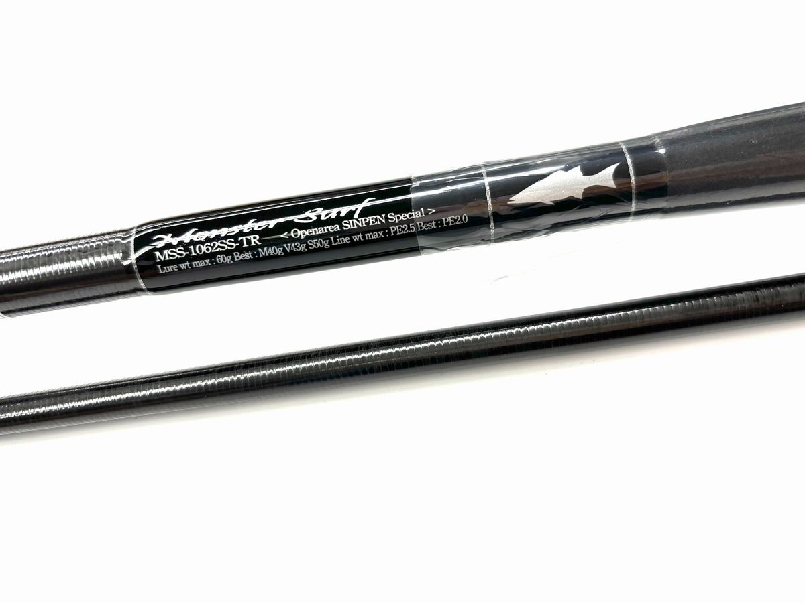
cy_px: 302
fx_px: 605
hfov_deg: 67.3
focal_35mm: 26
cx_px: 402
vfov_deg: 53.1
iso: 40
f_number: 1.6
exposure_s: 1/100
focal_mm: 5.96
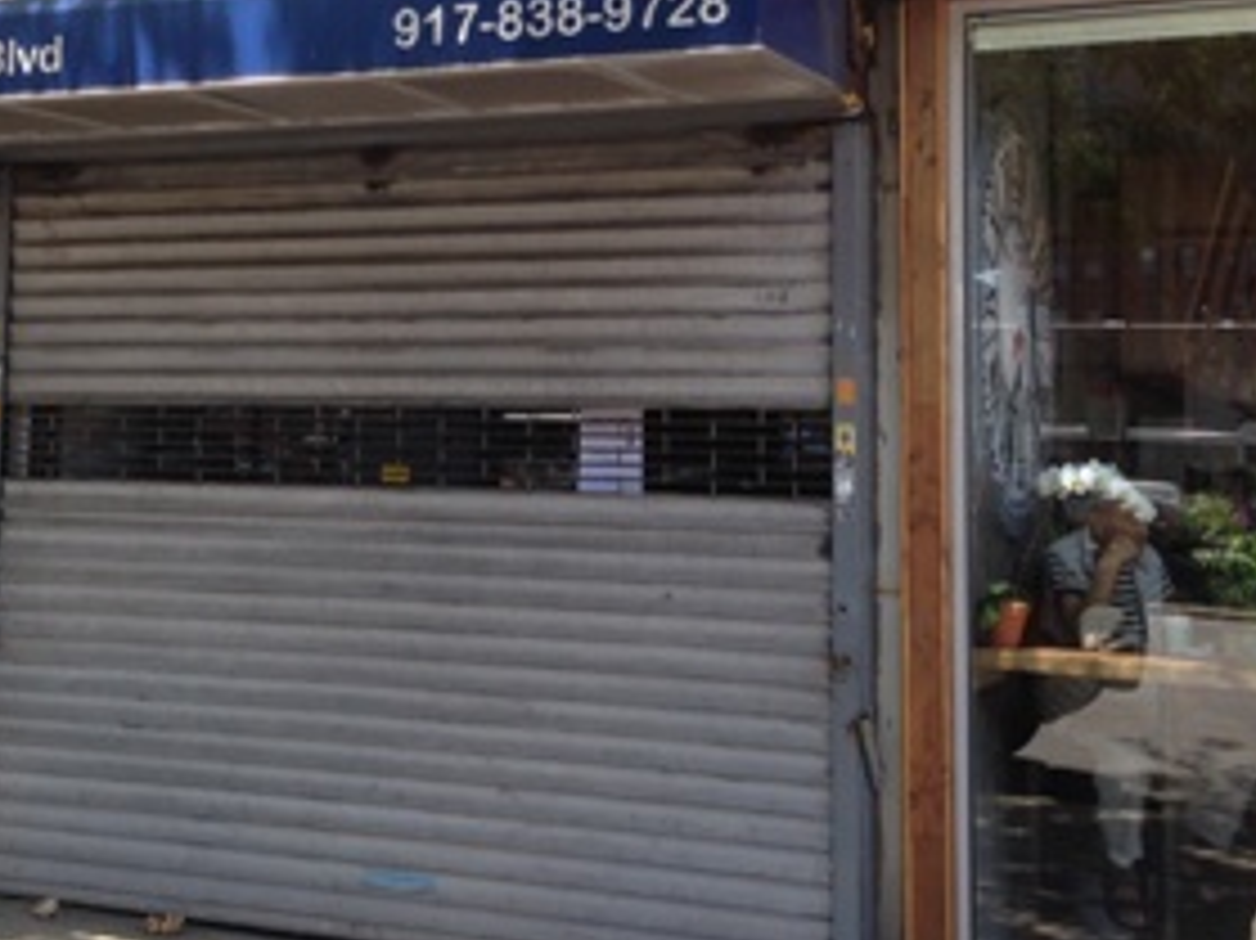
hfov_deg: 34.3
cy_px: 245
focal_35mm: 56
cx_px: 542
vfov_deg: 25.8
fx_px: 2031
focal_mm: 4.12
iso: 50
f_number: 2.4
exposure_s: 1/243
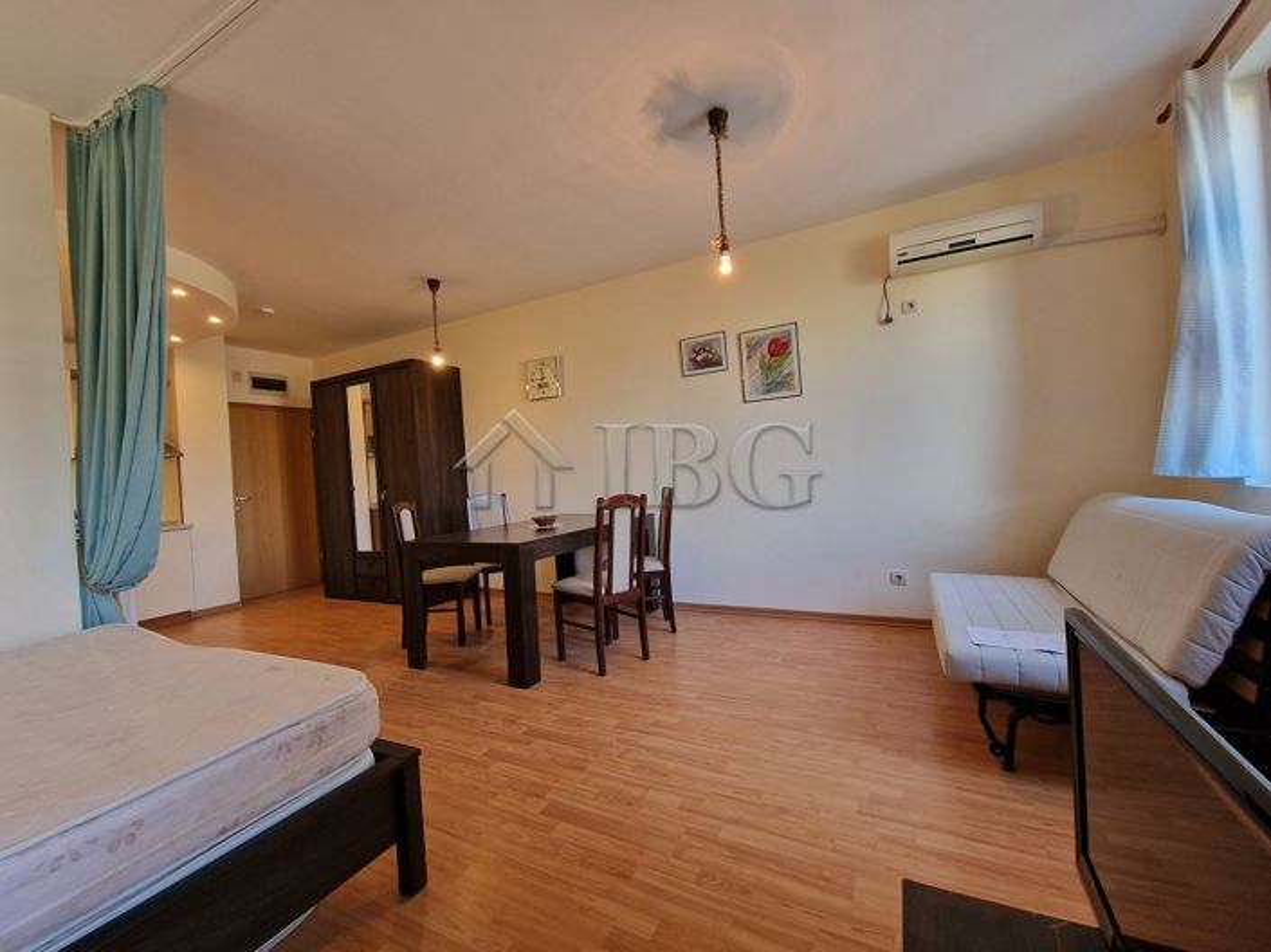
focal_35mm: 13
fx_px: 477
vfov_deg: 89.9
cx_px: 636
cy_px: 476
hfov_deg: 106.2
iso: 125
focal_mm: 2.2
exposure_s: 1/50
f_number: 2.2
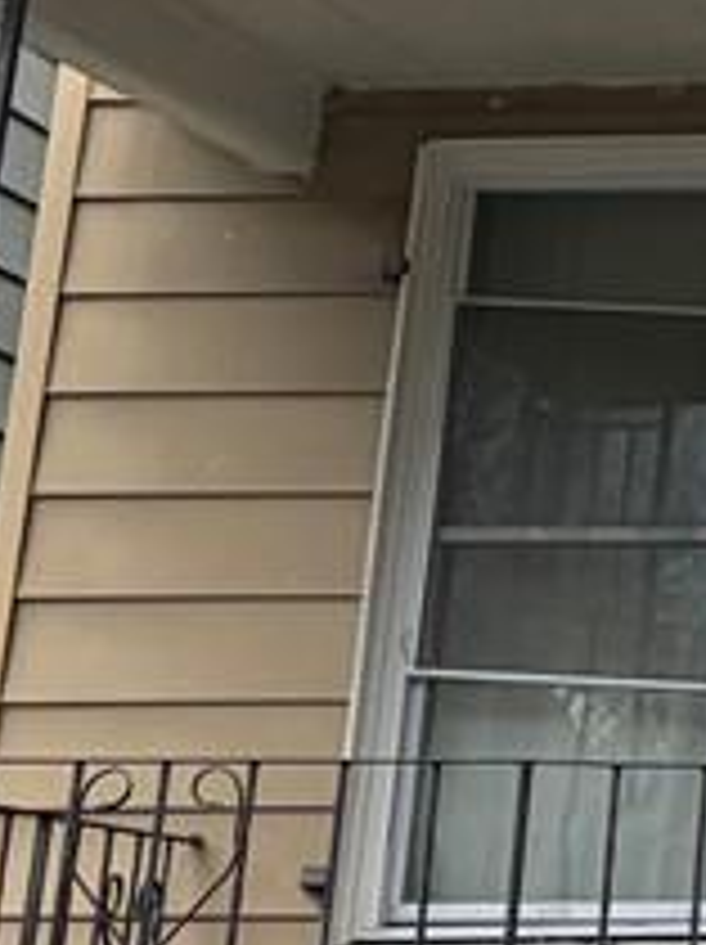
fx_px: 3461
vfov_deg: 15.2
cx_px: 1700
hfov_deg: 10.1
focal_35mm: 127
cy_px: -50
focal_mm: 5.96
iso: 64
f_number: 1.6
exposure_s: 1/1848
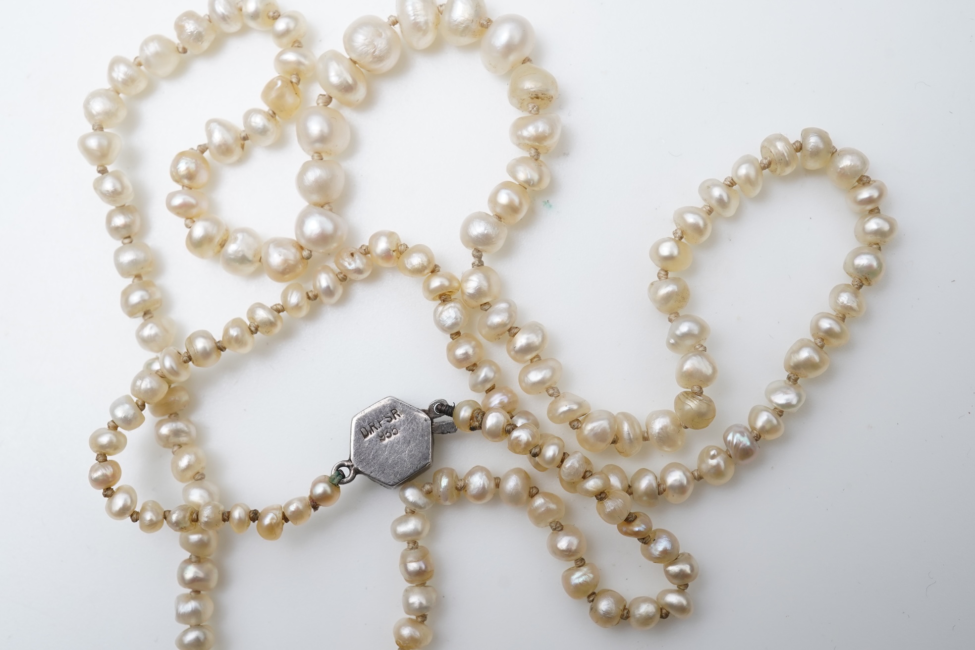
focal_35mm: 45
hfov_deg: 43.6
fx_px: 1219
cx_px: 488
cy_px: 325
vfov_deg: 29.9
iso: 500
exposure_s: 1/125
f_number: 16
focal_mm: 30
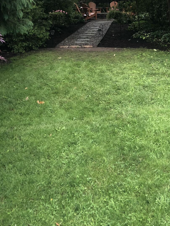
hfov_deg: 28.0
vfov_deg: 35.0
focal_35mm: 52
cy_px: 28
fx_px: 340
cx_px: 80
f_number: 1.8
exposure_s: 1/30
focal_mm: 3.99
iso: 32
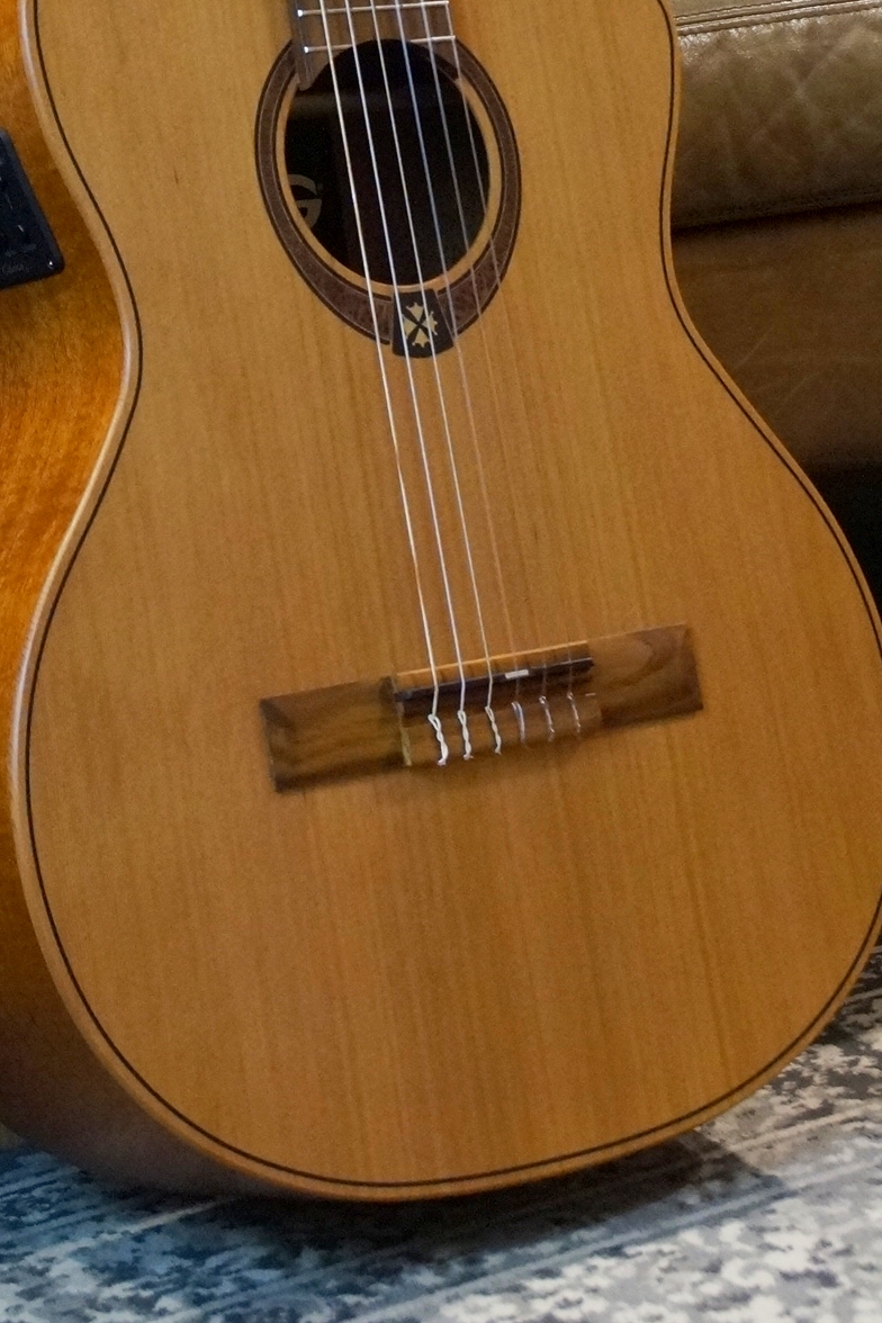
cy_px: -196
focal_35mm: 122
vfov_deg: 16.2
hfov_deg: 11.2
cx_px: 206
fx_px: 4489
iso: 2500
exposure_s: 1/160
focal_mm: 35
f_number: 6.3
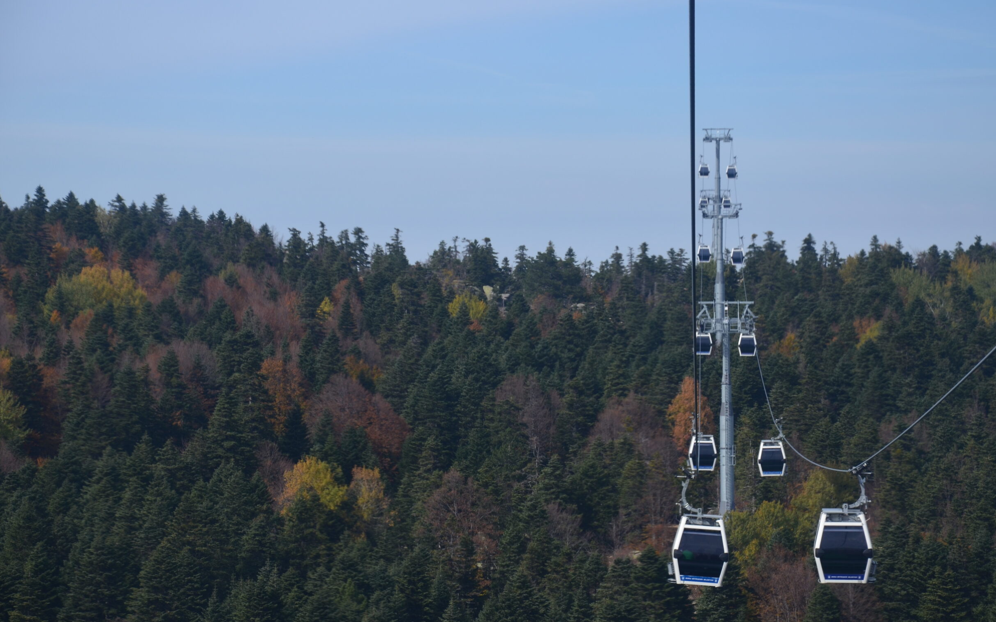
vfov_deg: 8.3
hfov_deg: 13.2
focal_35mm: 158
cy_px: 316
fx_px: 4288
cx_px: 506
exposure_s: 1/250
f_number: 8
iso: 200
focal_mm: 98
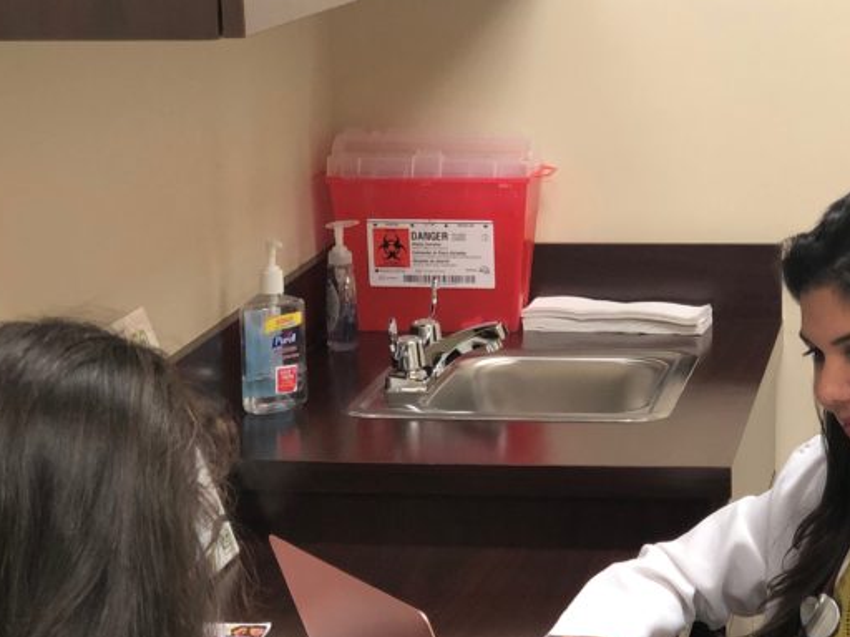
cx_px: 455
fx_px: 2554
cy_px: 569
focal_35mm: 104
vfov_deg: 14.1
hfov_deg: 18.9
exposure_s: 1/30
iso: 100
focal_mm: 6
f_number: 2.4
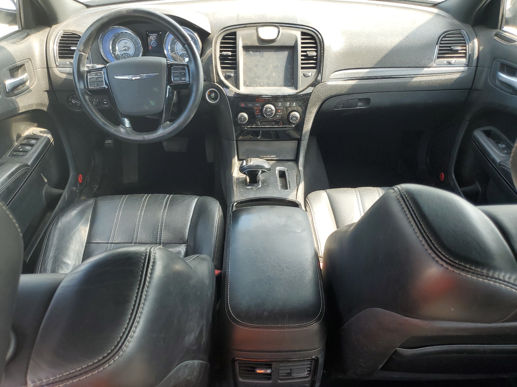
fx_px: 388
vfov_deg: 53.1
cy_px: 194
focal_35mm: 26
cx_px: 258
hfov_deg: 67.3
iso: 50
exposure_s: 1/154
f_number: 1.5
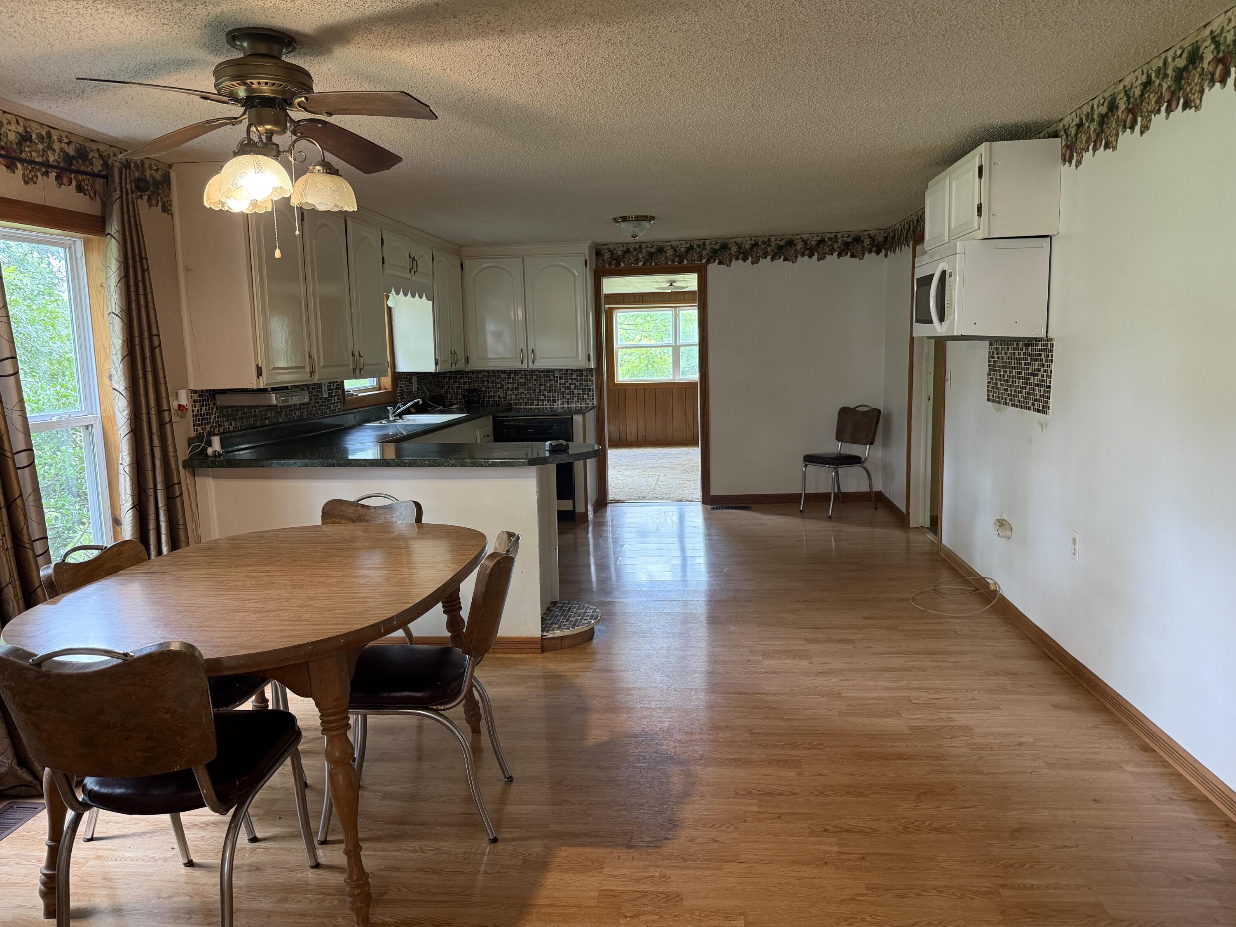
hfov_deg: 71.6
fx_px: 857
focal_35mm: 24
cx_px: 618
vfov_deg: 56.8
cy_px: 464
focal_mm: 6.76
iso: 250
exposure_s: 1/60
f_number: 1.78
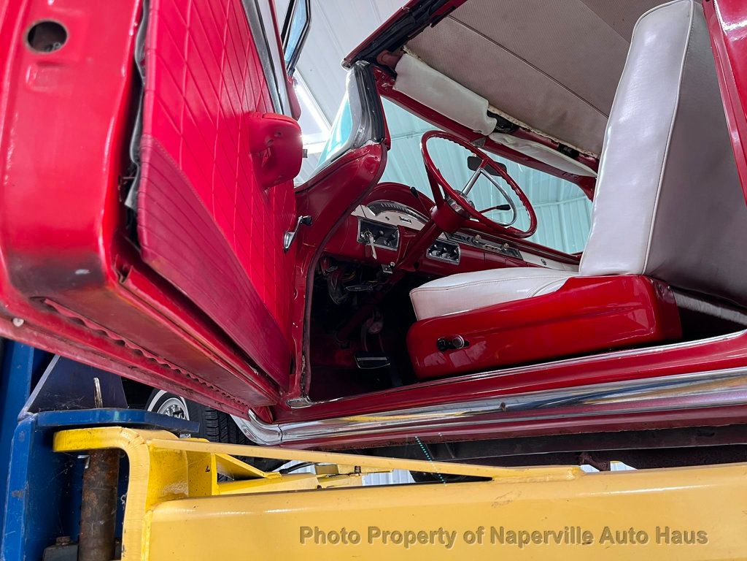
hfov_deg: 67.3
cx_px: 374
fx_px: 561
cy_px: 280
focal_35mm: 26
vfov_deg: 53.1
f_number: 1.6
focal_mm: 5.1
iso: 100
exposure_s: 1/60
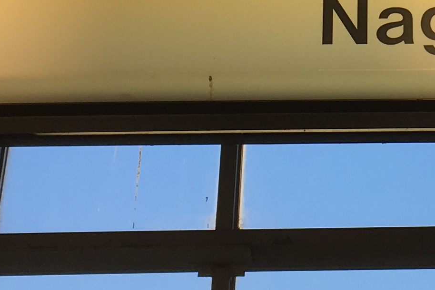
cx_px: 480
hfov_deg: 15.0
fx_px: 1607
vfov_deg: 10.0
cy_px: -149
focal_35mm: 133
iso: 25
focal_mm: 4.15
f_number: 2.2
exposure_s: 1/373
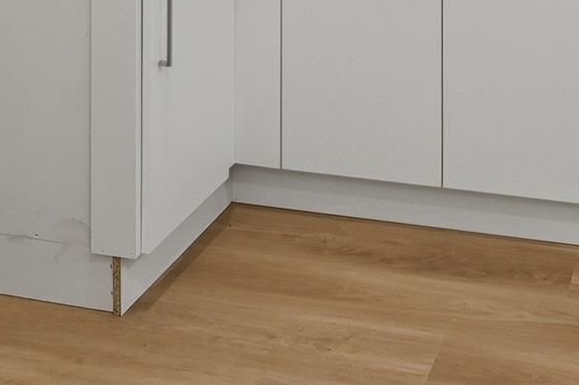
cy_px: -285
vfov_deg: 18.2
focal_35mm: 61
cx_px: 467
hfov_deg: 32.0
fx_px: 980
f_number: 8
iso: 250
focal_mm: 14
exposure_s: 1/500
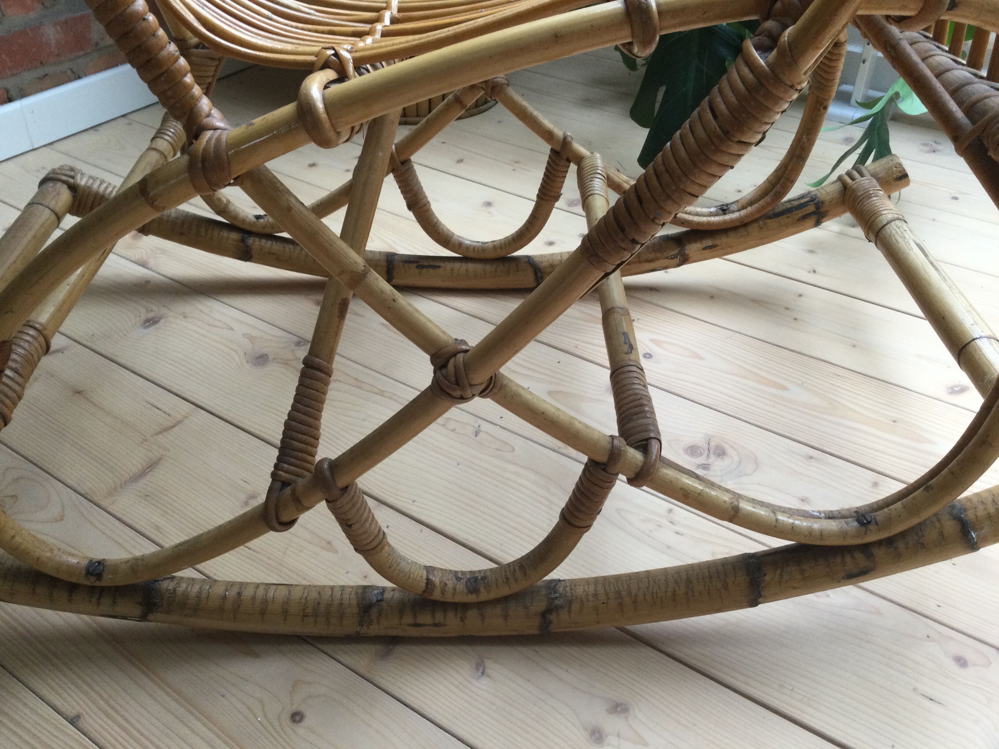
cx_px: 500
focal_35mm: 31
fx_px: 895
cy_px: 374
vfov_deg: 45.4
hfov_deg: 58.4
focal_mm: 3.3
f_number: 2.4
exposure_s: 1/33
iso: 80
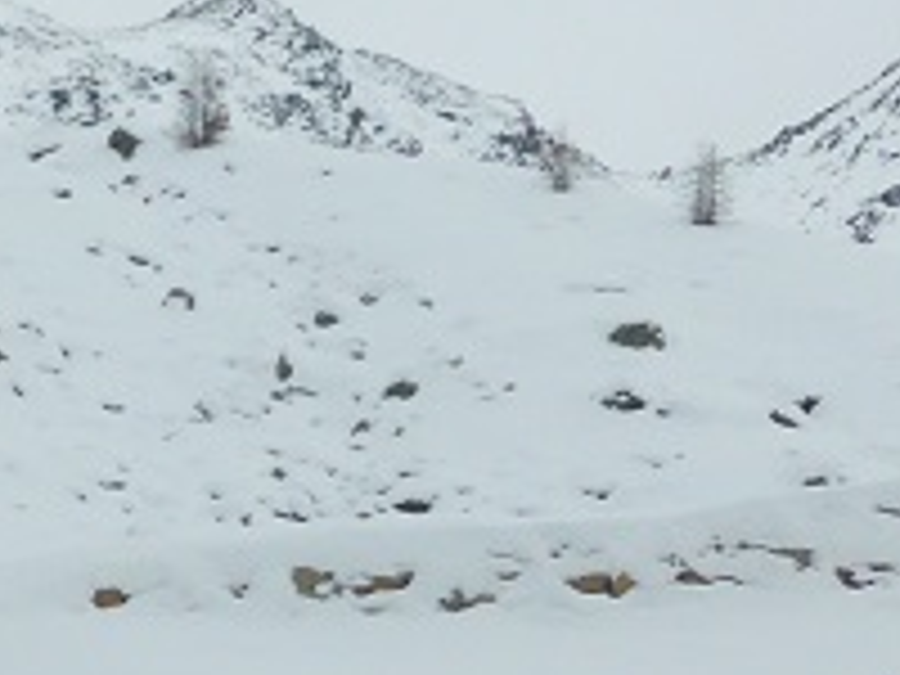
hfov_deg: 10.2
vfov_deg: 8.0
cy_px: 1458
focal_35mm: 174
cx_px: -1066
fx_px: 4524
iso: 100
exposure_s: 1/400
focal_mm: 6.1
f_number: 3.7
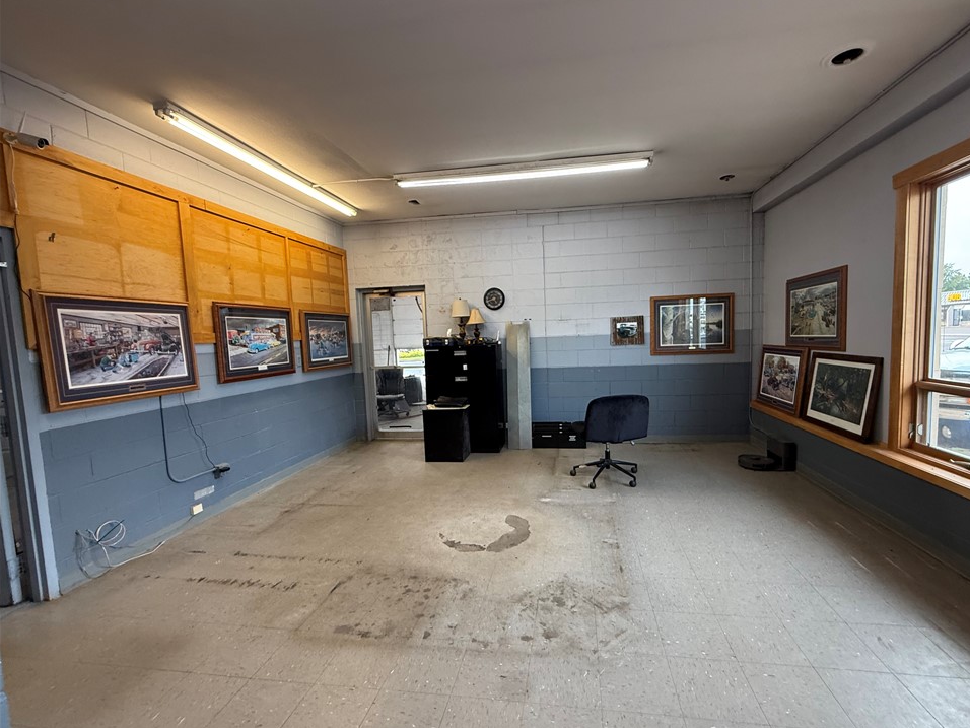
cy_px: 367
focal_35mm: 15
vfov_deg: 81.7
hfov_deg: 98.0
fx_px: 420
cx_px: 518
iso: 250
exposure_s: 1/120
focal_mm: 2.22
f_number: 2.2
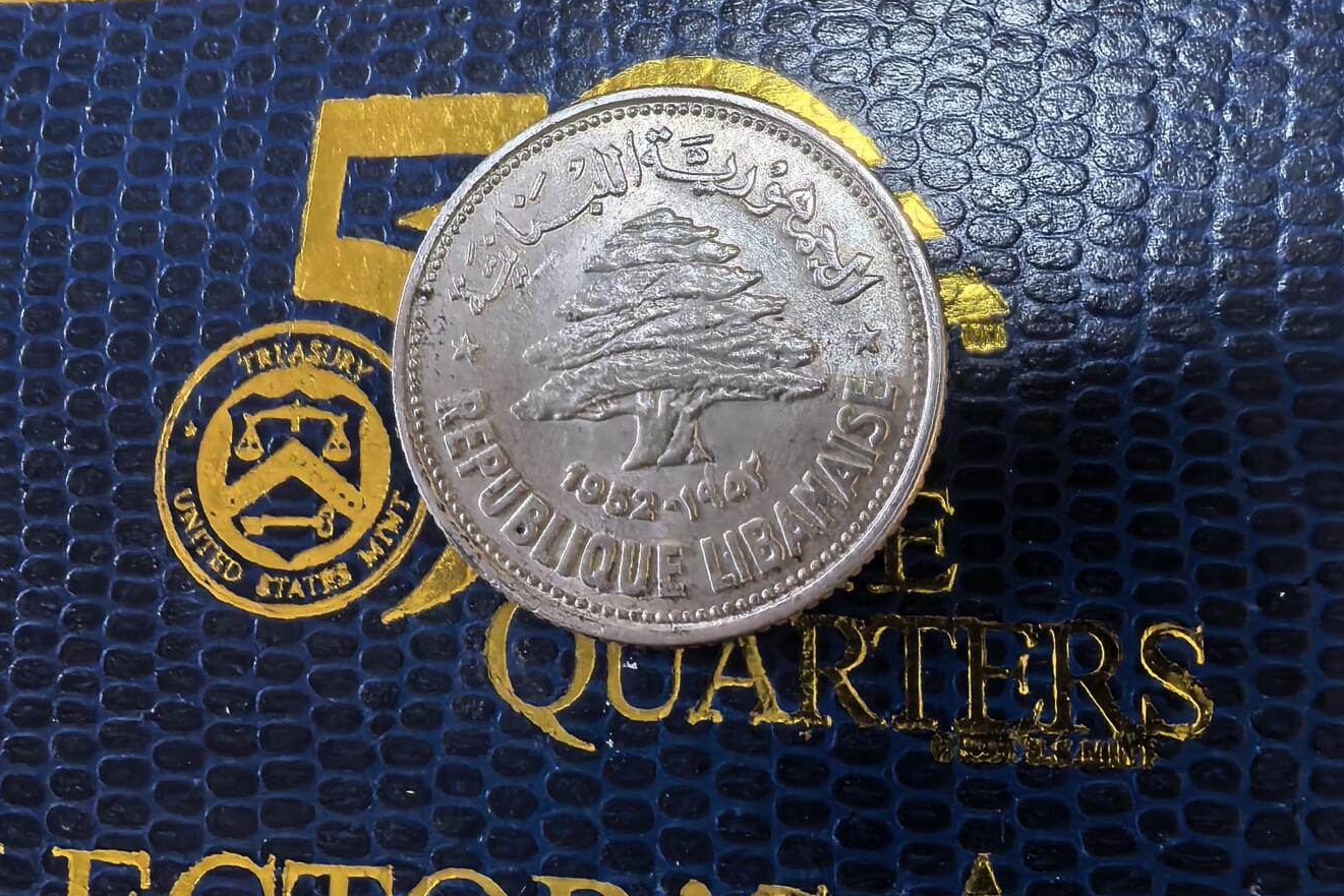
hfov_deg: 55.8
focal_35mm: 34
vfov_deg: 38.5
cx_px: 676
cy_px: 306
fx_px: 1269
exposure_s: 1/33.3
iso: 160
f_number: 2.2
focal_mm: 1.68
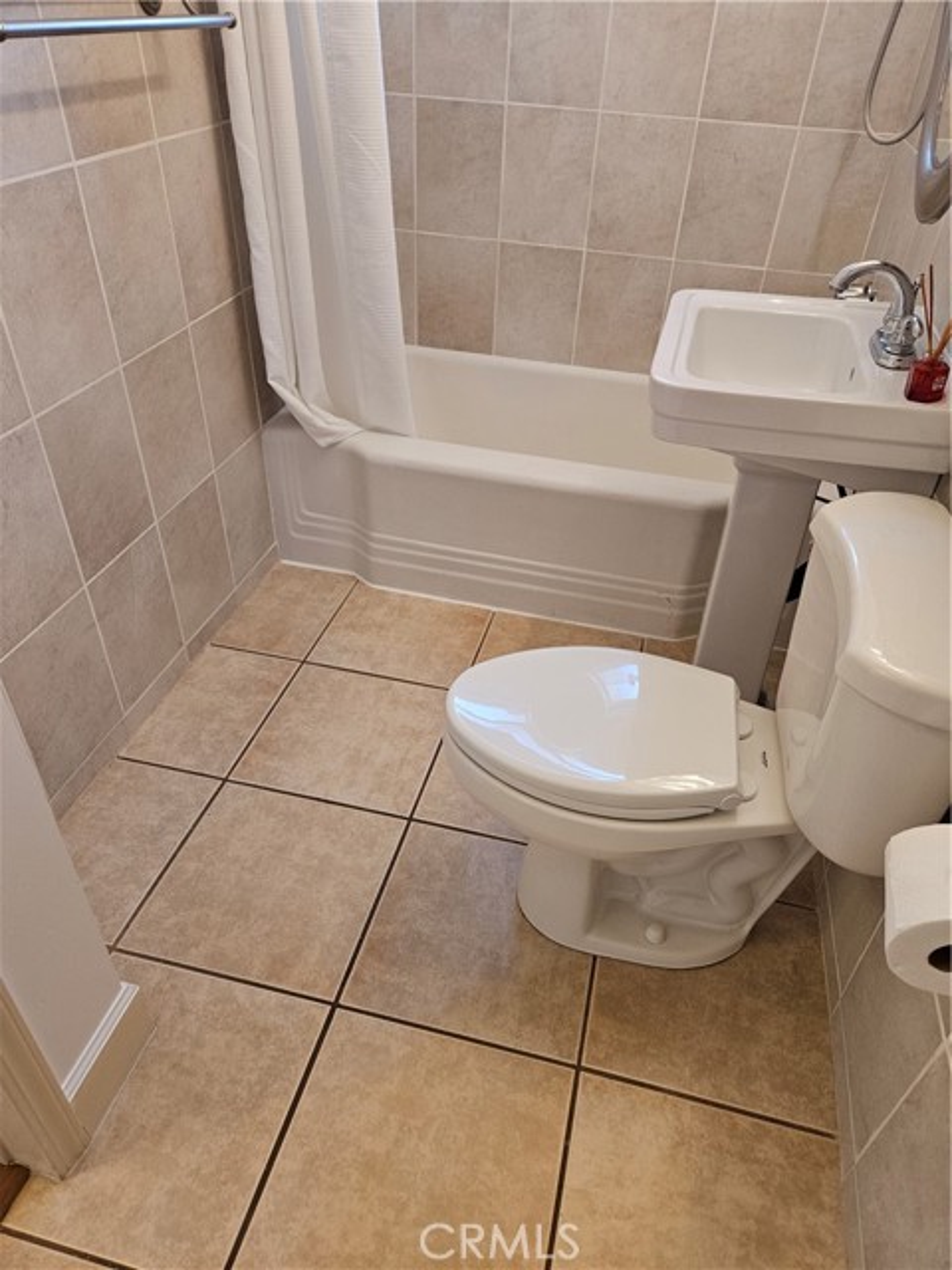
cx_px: 476
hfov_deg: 58.9
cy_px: 635
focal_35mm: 23
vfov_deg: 73.9
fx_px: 843
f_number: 1.8
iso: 250
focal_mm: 5.4
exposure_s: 1/120
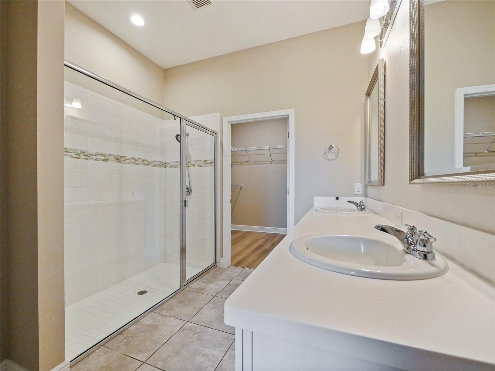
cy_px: 186
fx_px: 200
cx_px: 248
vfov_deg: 85.6
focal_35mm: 14
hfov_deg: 102.1
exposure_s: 1/125
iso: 2500
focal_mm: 7
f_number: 4
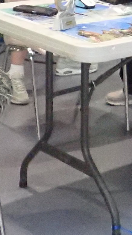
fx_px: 865
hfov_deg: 8.6
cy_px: -42
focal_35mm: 139
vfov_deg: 15.0
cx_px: 173
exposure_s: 1/500
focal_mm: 4.5
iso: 1600
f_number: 2
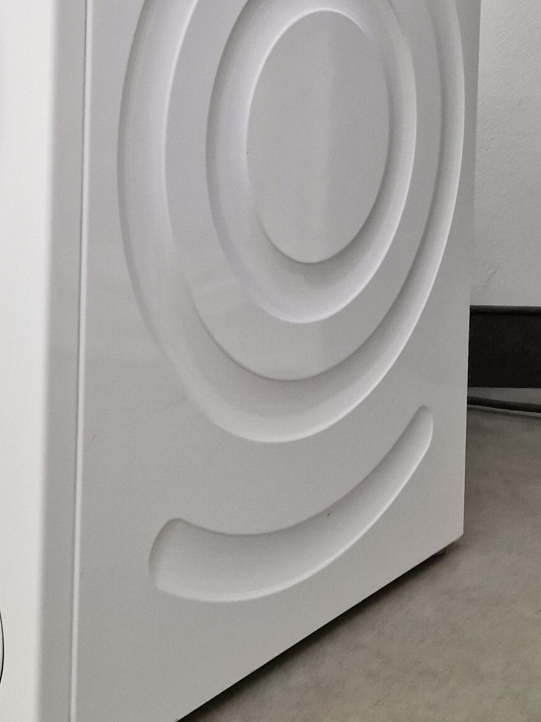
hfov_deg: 27.6
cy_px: 73
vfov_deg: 35.3
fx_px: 1063
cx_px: 57
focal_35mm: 51
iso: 250
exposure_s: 1/100
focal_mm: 6.4
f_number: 1.8
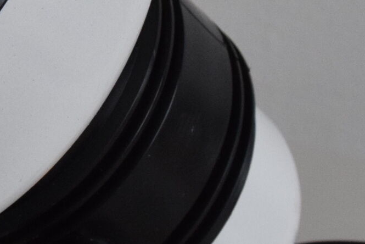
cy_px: 70
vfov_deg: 8.5
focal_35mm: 162
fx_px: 1643
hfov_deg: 12.6
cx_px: 44
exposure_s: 1/250
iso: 1600
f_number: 8
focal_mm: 24
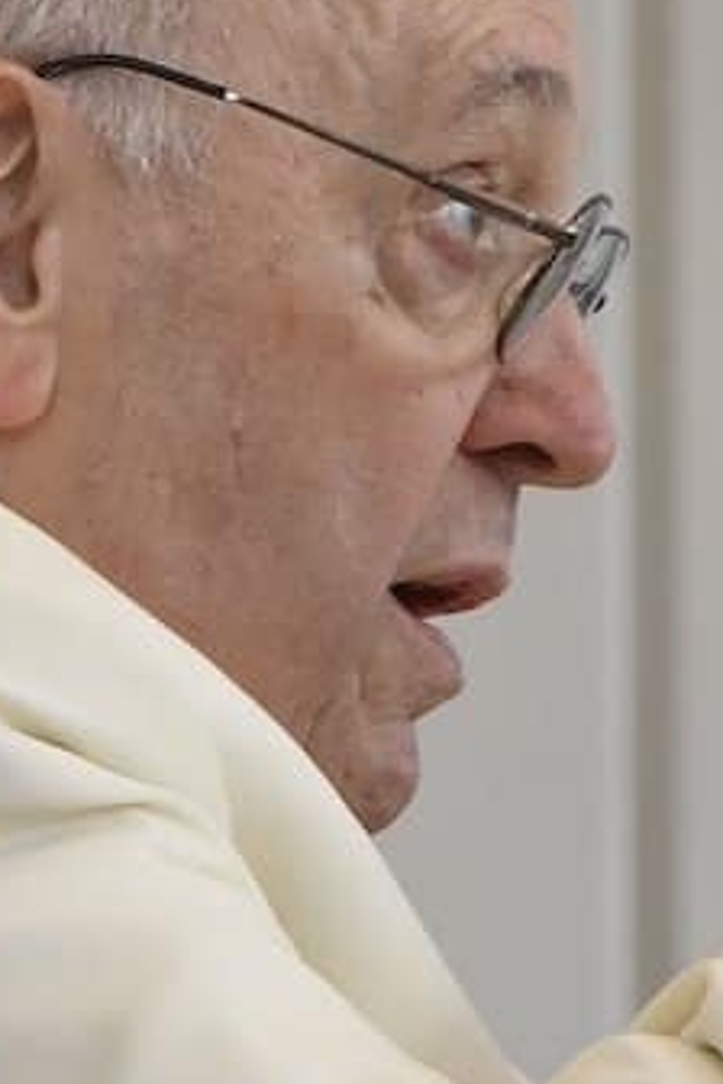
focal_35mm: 1472
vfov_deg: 1.4
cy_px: -339
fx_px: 44341
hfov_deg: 0.9
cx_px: 1107
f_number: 10
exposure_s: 1/500
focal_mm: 330
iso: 2500
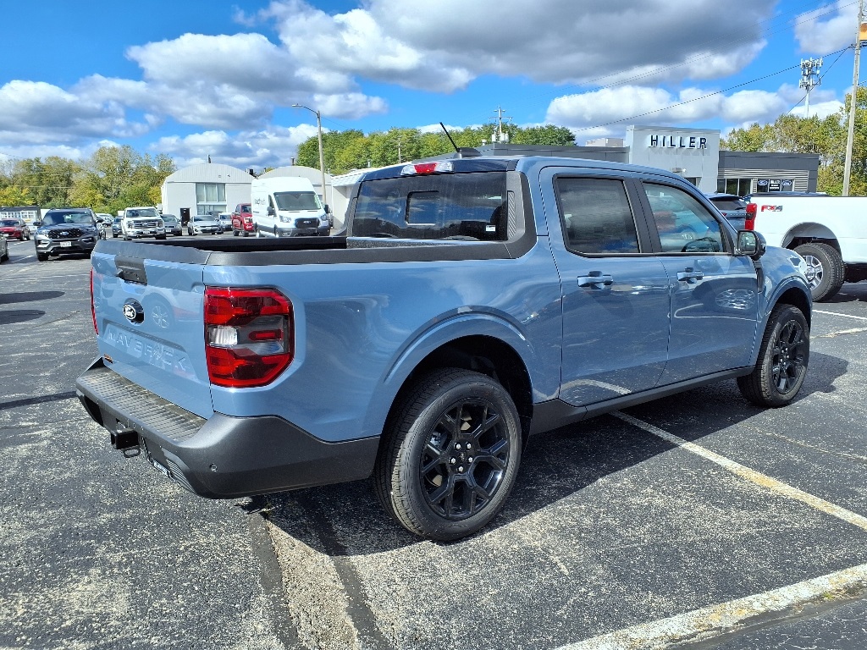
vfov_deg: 51.4
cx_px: 434
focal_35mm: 27
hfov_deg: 65.3
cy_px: 325
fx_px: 676
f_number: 1.9
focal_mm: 3.58
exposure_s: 1/2000
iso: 40
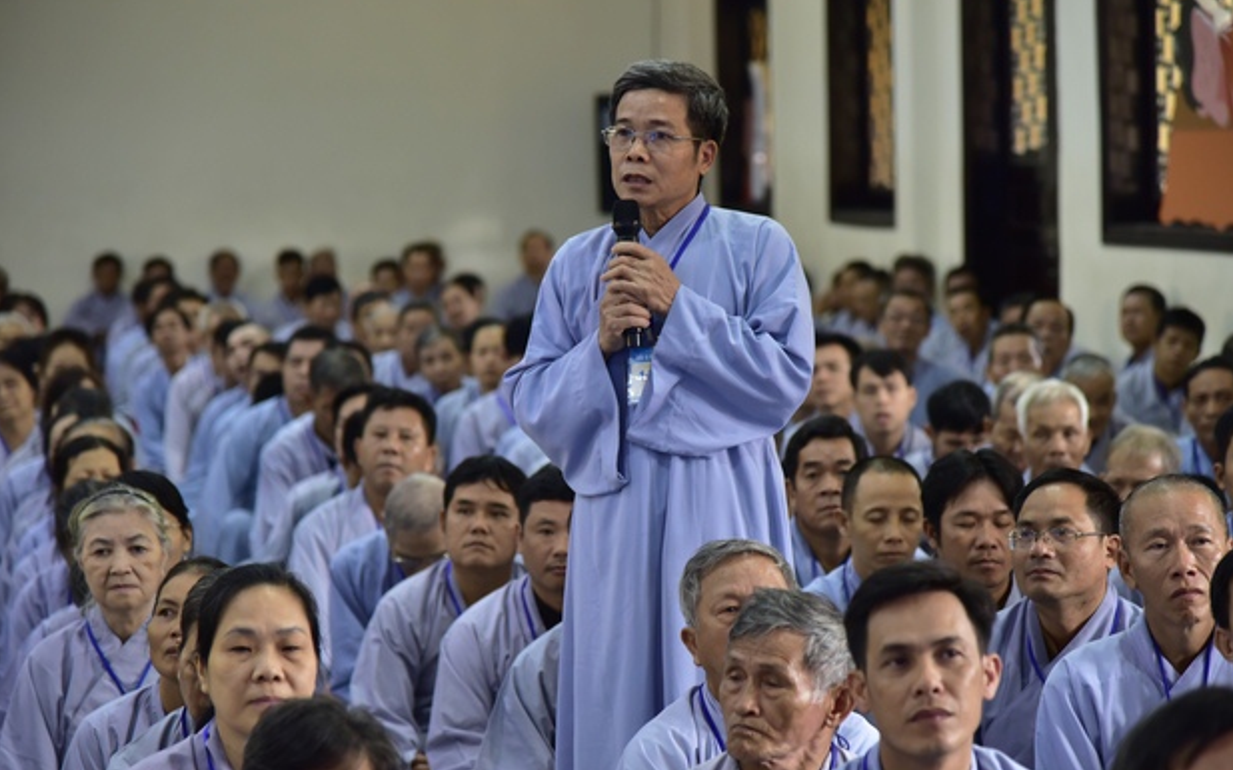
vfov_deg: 10.1
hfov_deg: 16.2
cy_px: 406
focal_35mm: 129
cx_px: 641
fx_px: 4333
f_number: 4
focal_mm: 120
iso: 1000
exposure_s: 1/50
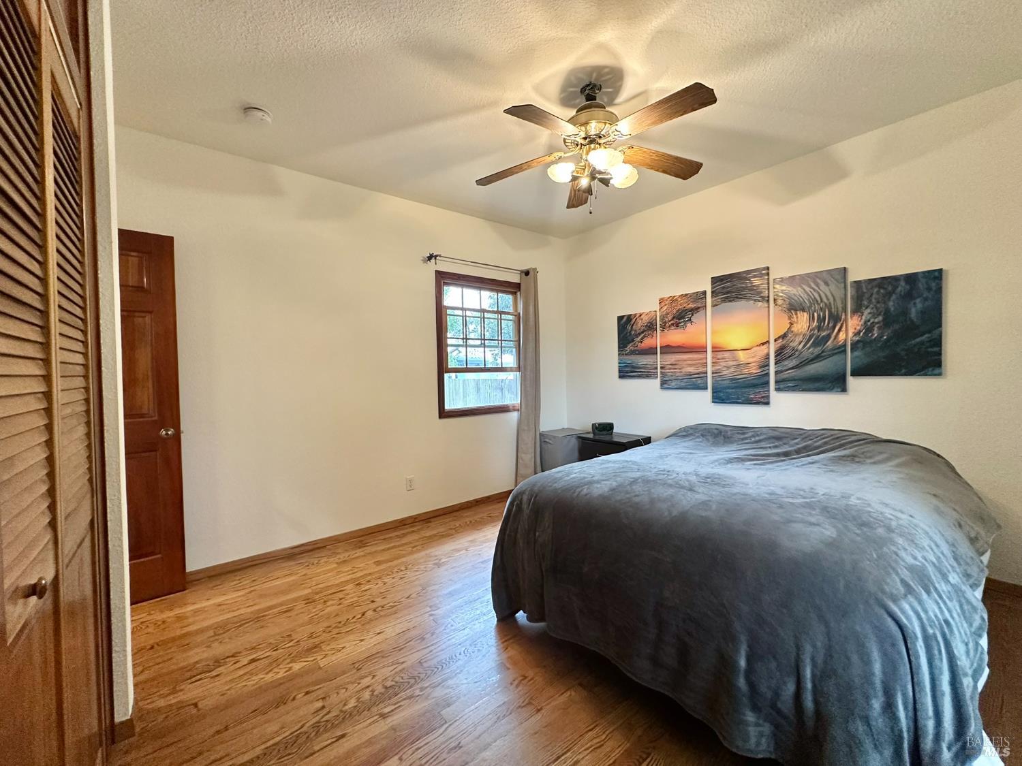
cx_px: 511
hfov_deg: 102.1
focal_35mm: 14
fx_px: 413
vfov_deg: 85.7
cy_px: 383
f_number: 2.2
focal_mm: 2.22
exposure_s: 1/60
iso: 500
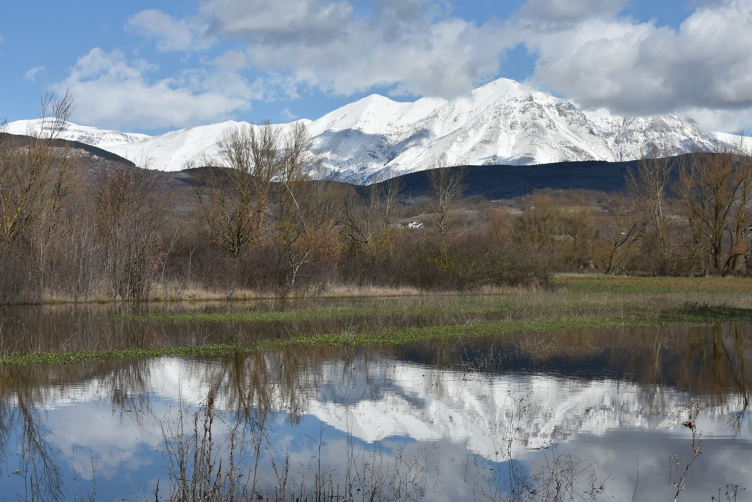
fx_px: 1392
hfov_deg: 30.2
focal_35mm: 67
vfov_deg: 20.4
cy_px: 230
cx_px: 443
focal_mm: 35
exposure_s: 1/400
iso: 160
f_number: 14
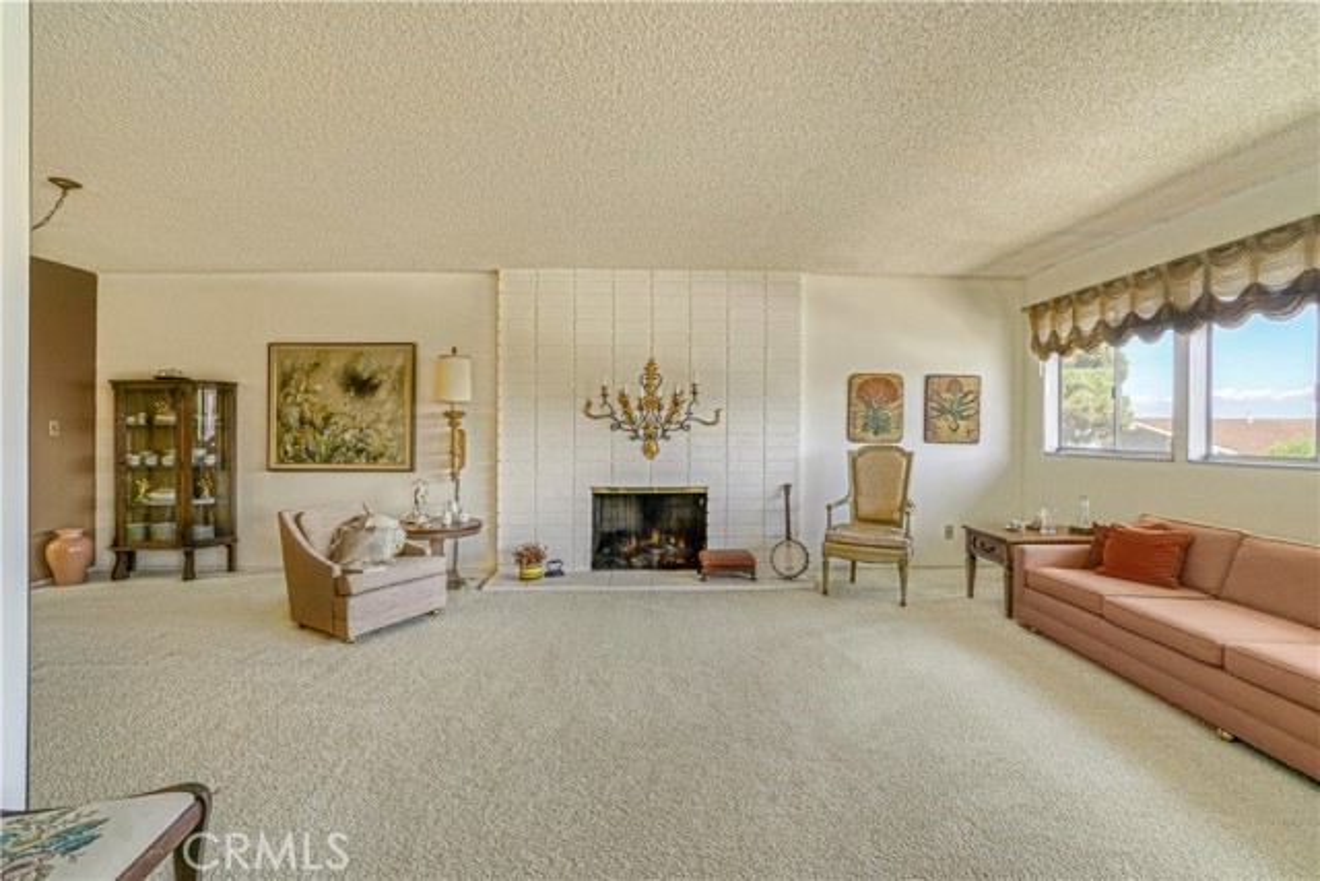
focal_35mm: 15
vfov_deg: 77.4
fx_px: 550
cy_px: 440
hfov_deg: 100.4
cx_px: 660
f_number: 16
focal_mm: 10
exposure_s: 1/25
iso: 200
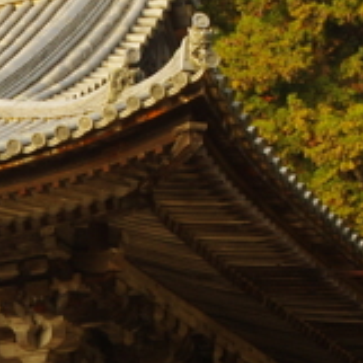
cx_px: -379
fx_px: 2954
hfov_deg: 6.8
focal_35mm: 249
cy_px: 552
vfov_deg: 6.9
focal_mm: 31
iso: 400
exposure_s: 1/100
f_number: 9
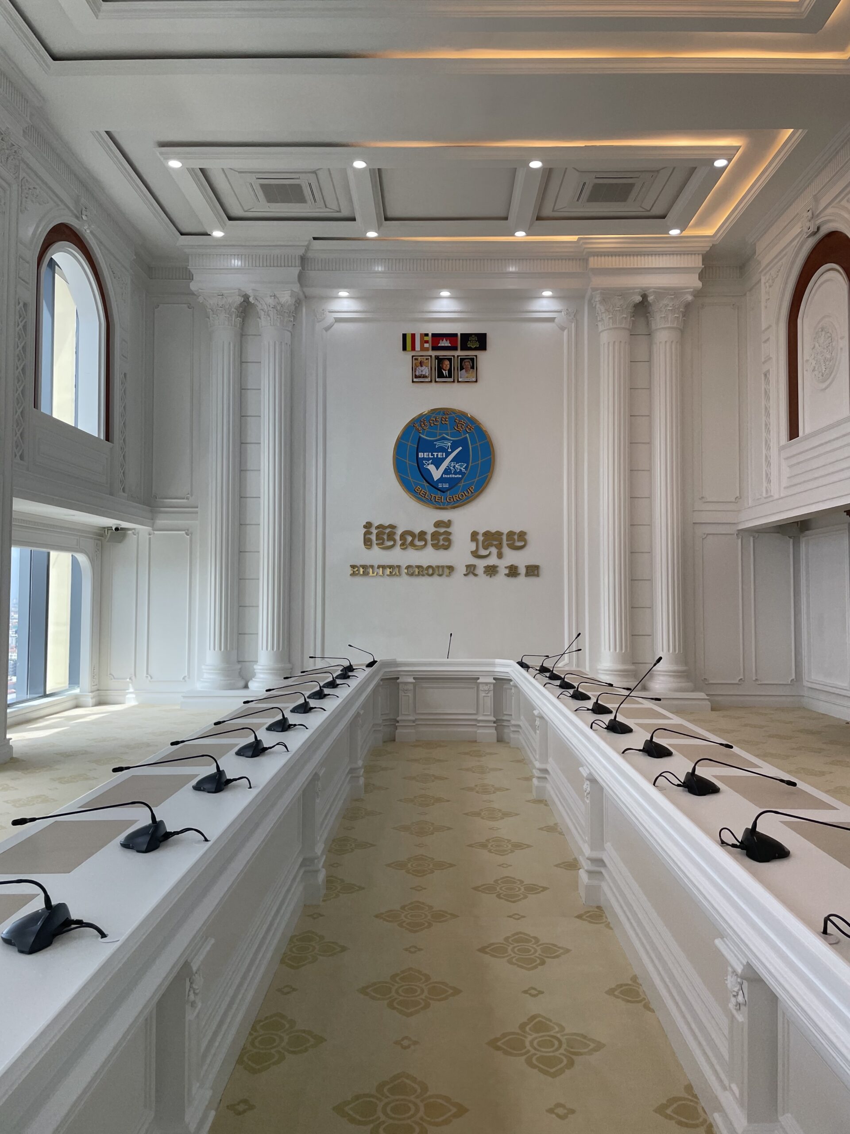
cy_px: 567
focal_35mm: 26
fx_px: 851
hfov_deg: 53.1
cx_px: 425
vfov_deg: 67.3
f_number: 1.6
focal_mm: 4.2
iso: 32
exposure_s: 1/324
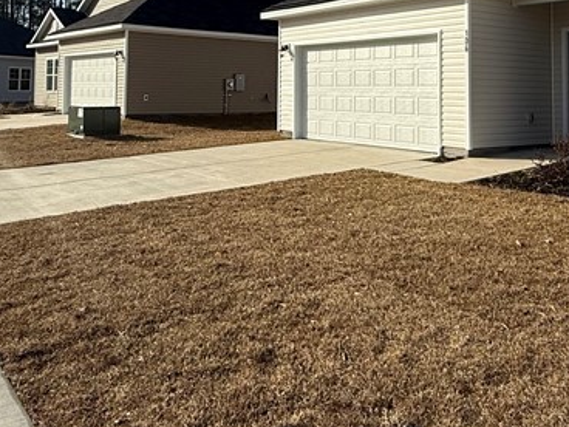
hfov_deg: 47.9
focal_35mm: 39
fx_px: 641
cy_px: 54
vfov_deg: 35.0
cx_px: 295
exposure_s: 1/3460
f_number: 2.2
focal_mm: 2.22
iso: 50
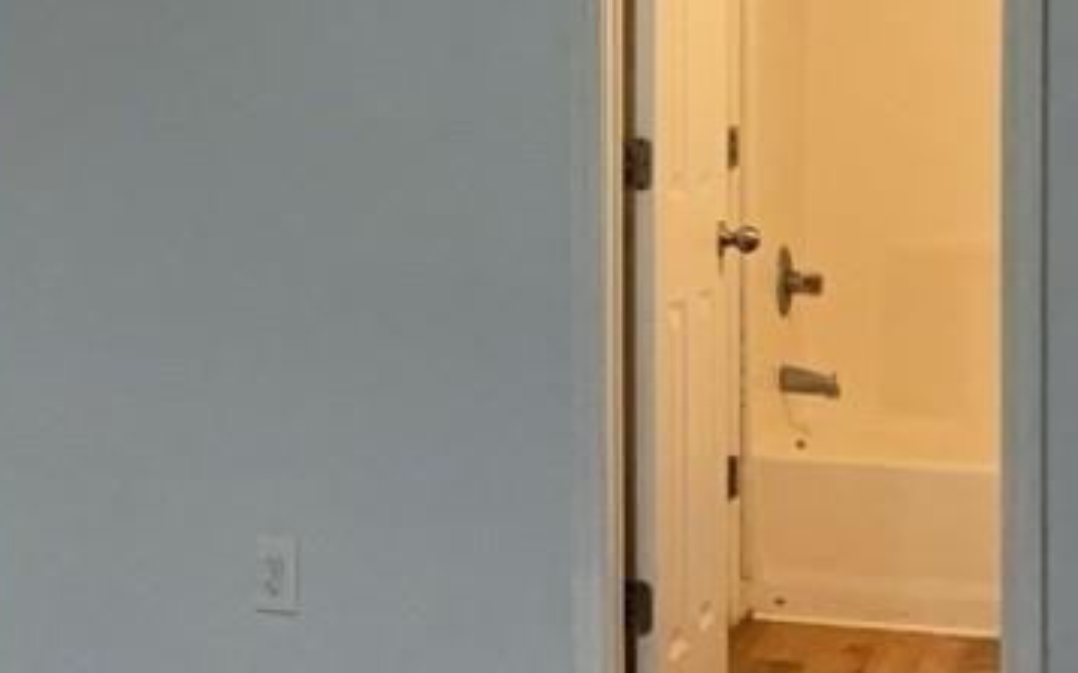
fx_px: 2409
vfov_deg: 15.8
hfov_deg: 25.0
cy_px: 142
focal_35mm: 82
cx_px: 305
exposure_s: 1/100
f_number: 1.8
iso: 250
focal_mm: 3
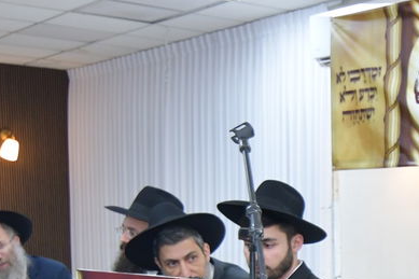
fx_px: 1068
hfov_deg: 20.2
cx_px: 557
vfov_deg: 14.1
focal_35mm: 92
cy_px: 389
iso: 800
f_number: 3.5
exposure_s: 1/160
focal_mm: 17
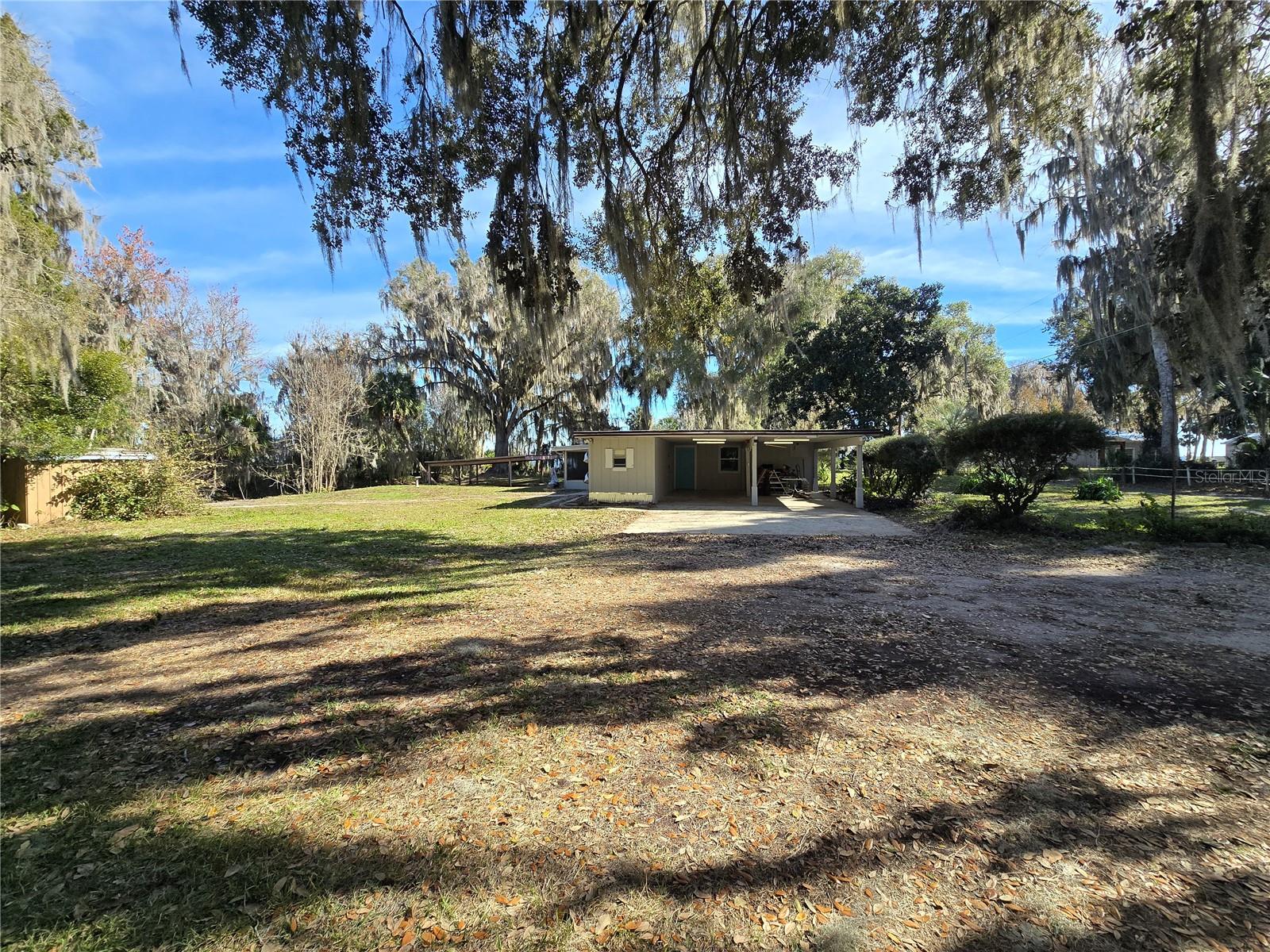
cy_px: 476
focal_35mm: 13
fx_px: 477
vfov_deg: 89.9
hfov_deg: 106.2
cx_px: 635
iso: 50
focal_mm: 2.2
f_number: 2.2
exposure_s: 1/1096
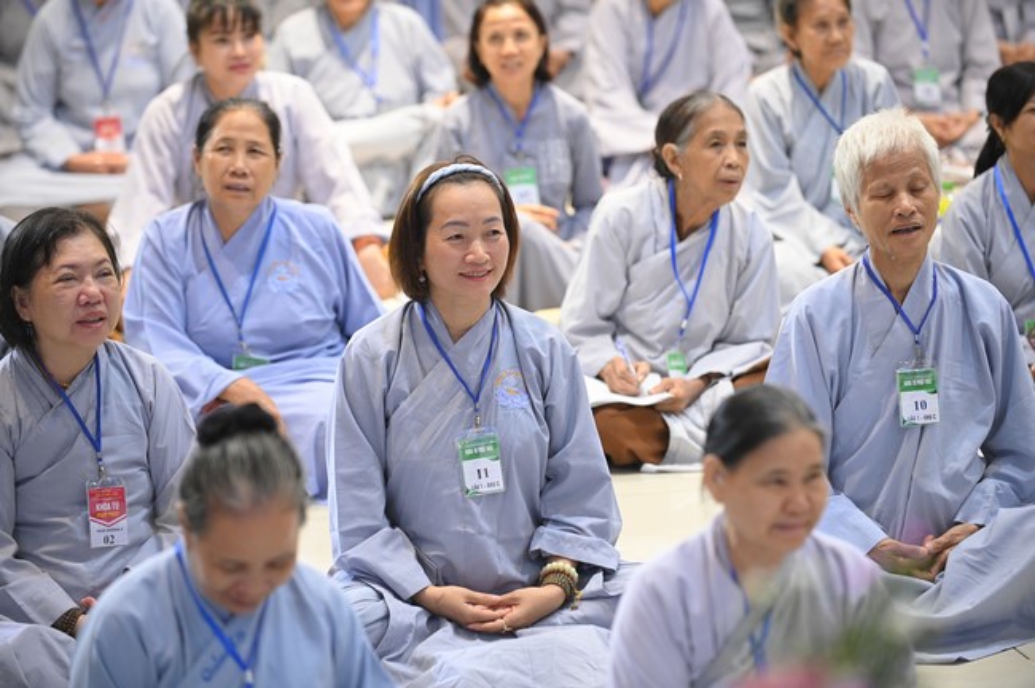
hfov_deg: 13.3
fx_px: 4452
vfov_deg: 8.8
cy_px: 344
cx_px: 518
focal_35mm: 155
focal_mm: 155
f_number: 3.2
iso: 3200
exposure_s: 1/160
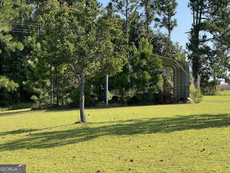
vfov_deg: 19.1
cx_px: 115
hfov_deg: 25.3
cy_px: 86
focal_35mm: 77
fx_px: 512
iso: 32
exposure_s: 1/302
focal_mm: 9
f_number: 2.8
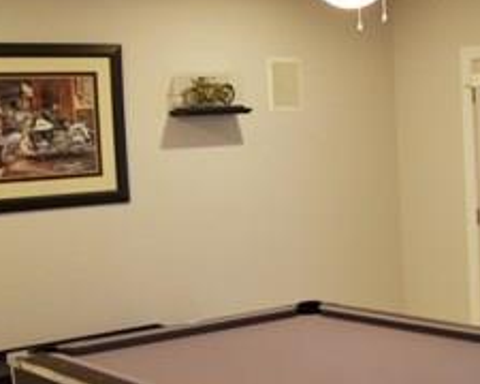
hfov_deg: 25.6
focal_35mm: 72
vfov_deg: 21.2
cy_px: 242
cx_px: 429
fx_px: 1023
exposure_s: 1/60
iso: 640
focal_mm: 18
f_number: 4
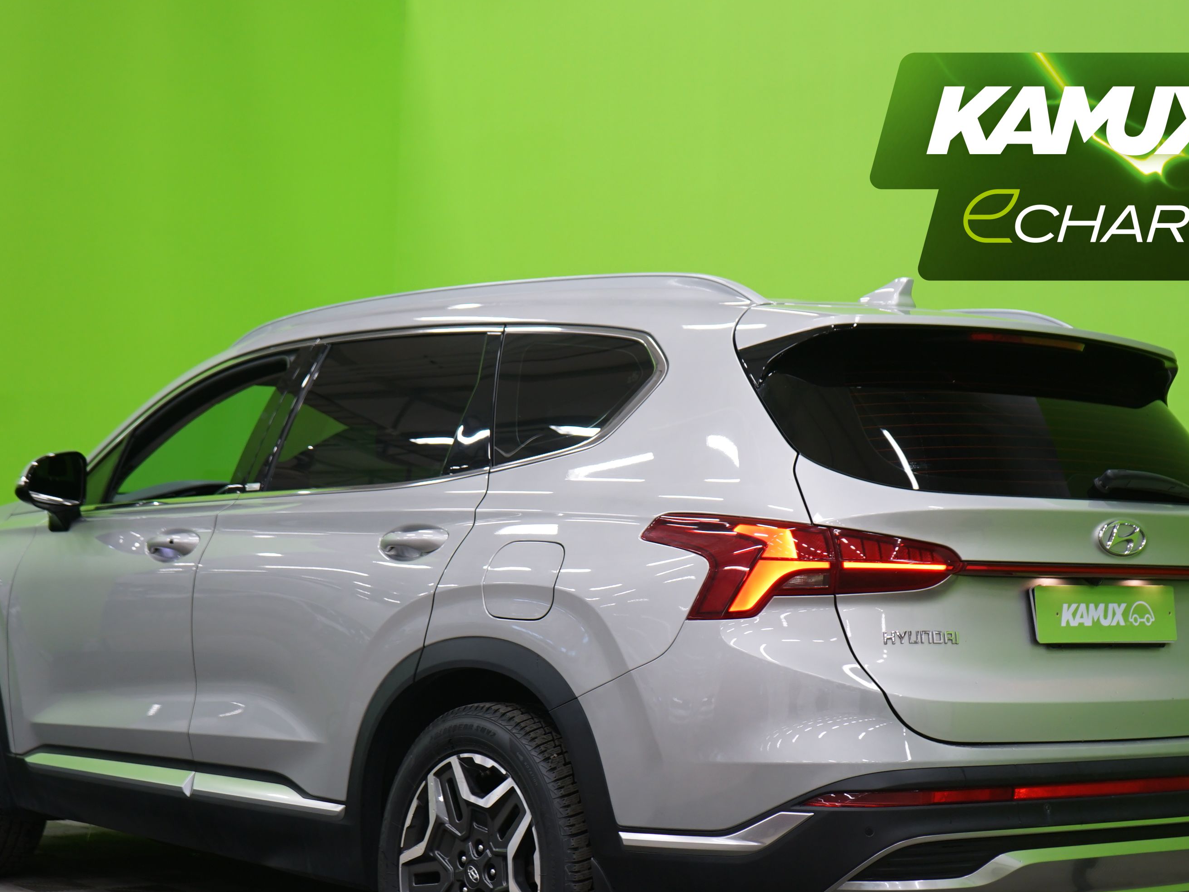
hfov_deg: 28.6
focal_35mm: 68
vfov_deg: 21.5
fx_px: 2336
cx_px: 610
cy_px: 584
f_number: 4.5
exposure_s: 1/10
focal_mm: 47
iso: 400
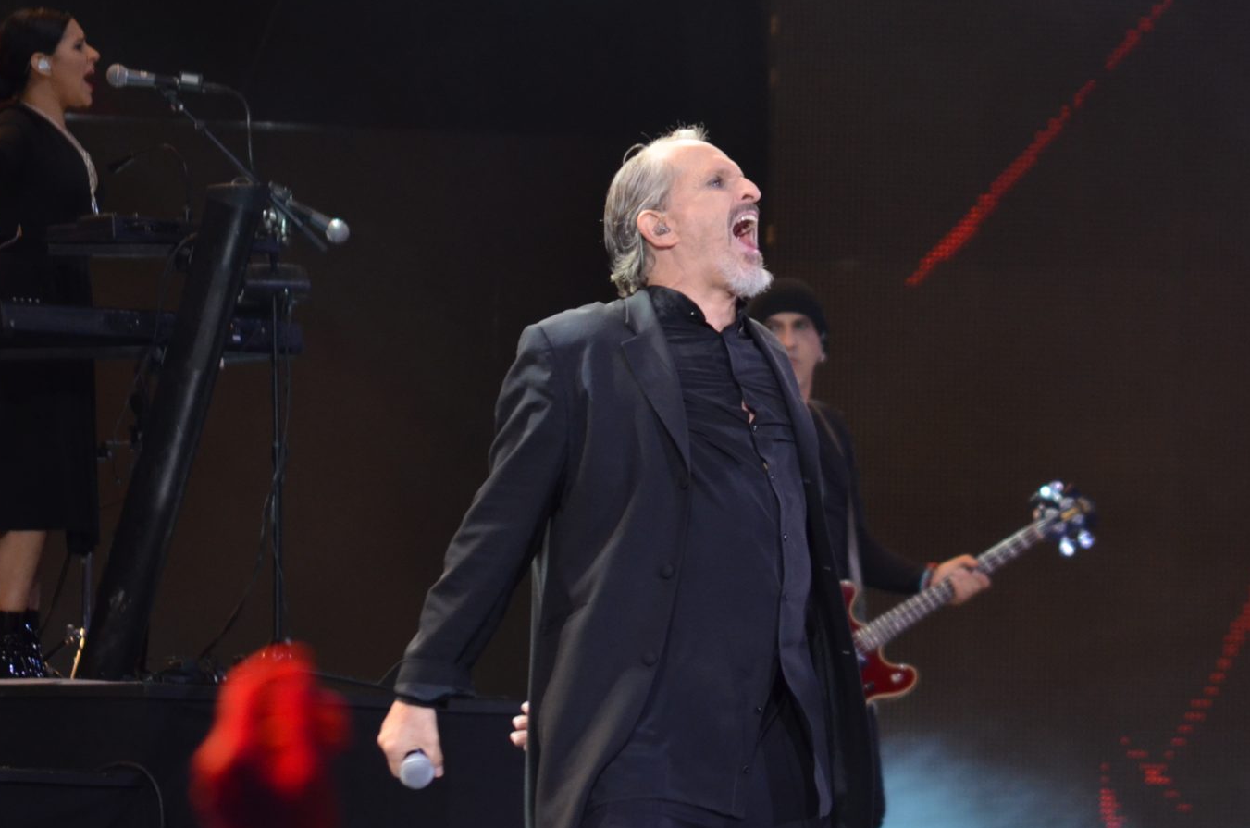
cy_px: 410
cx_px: 860
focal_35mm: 341
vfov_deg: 4.0
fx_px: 11816
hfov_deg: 6.1
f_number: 5
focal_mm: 150
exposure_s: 1/125
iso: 800
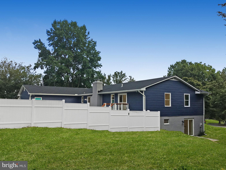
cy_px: 85
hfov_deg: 58.4
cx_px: 113
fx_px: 202
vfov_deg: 45.4
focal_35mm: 31
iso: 25
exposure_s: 1/130
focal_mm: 3.3
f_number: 2.4
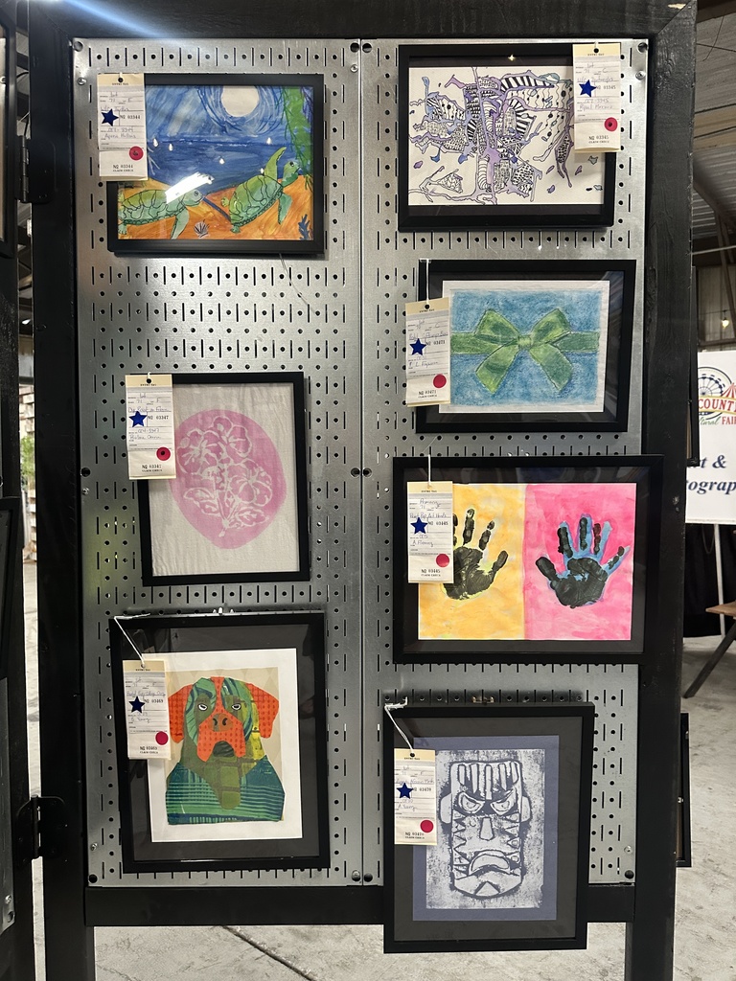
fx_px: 680
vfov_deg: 71.6
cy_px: 490
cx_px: 368
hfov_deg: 56.8
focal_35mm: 24
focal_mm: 6.86
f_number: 1.78
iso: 400
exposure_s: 1/60
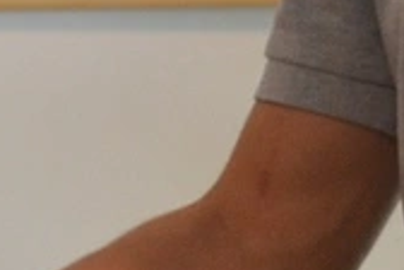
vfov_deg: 3.5
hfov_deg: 5.2
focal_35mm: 395
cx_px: -298
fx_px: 4432
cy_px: -41
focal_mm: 34
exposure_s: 1/40
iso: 400
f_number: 4.5
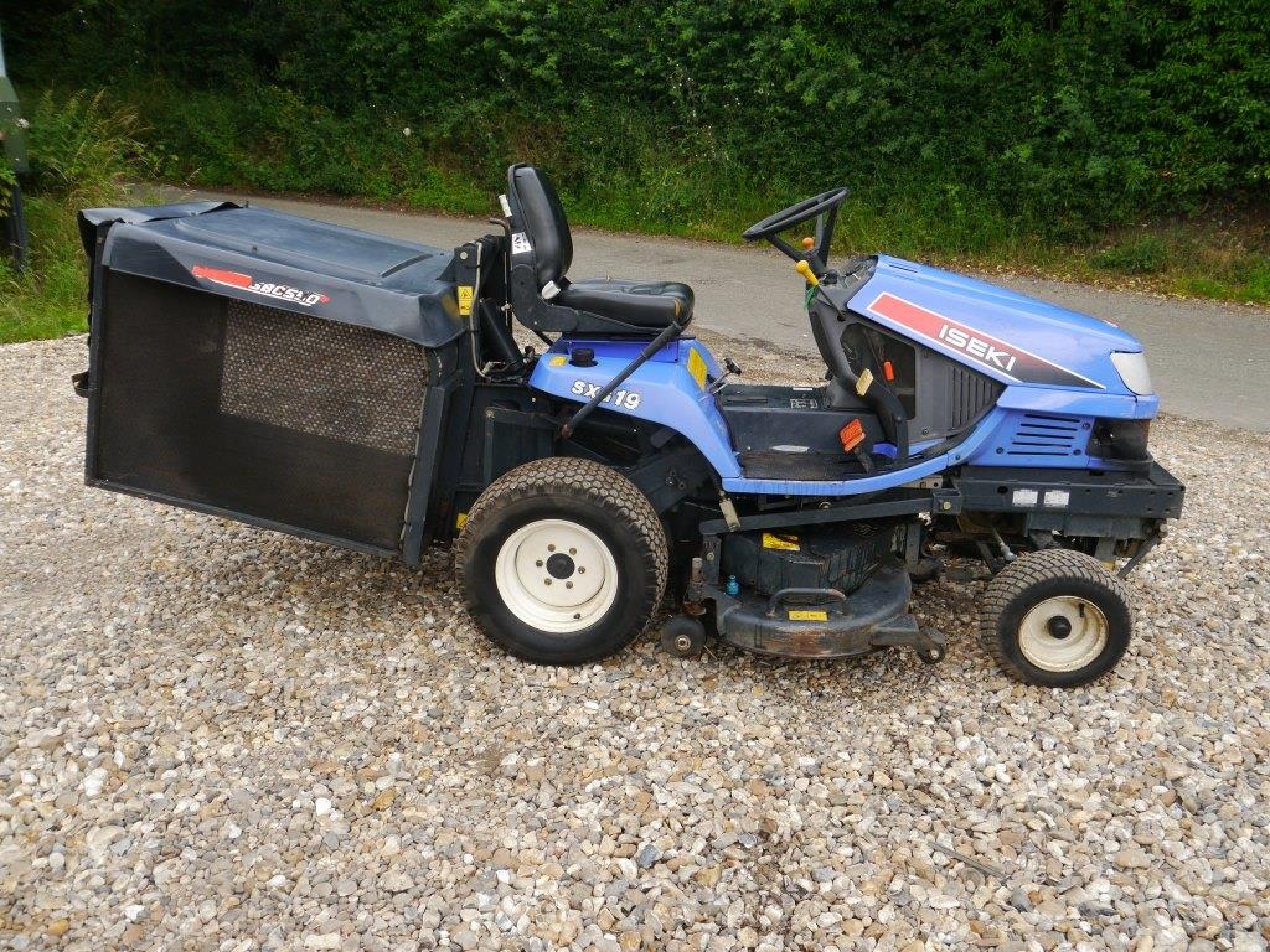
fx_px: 1027
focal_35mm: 28
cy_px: 476
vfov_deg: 49.7
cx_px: 635
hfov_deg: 63.4
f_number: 5.6
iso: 160
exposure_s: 1/200
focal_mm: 14
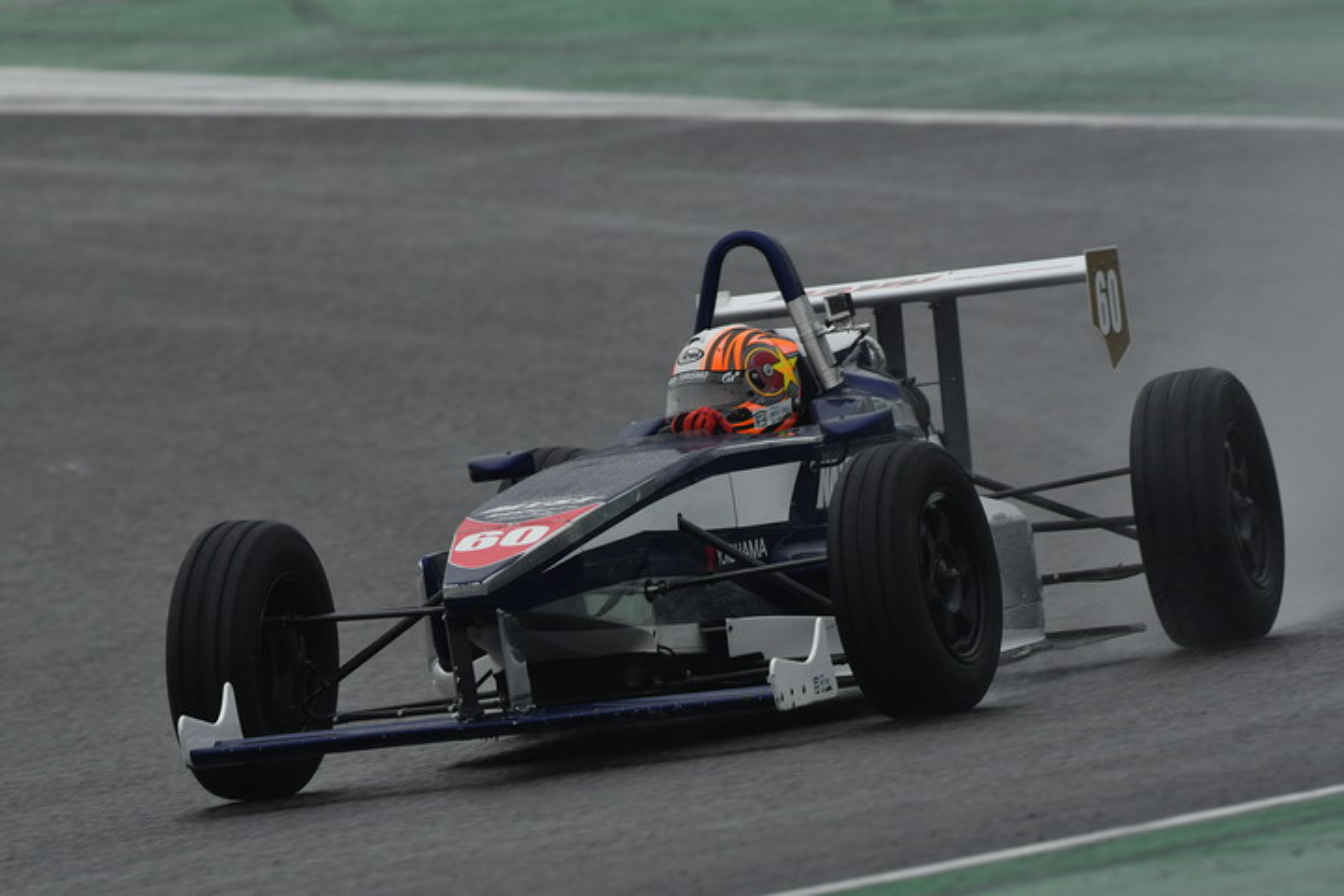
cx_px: 672
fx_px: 27998
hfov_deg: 2.7
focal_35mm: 750
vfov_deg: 1.8
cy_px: 448
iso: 400
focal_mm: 500
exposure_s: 1/500
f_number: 8
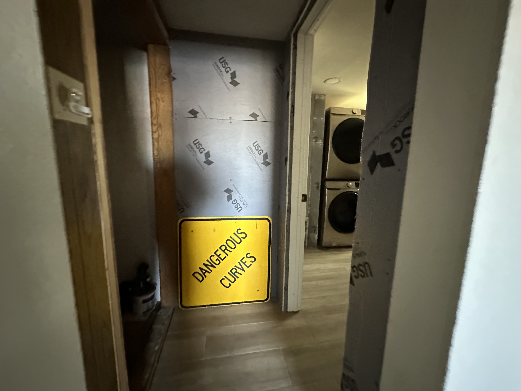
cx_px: 260
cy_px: 196
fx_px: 211
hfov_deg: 102.1
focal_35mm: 14
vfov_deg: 85.7
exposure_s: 1/40
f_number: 2.2
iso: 1600
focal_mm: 2.22
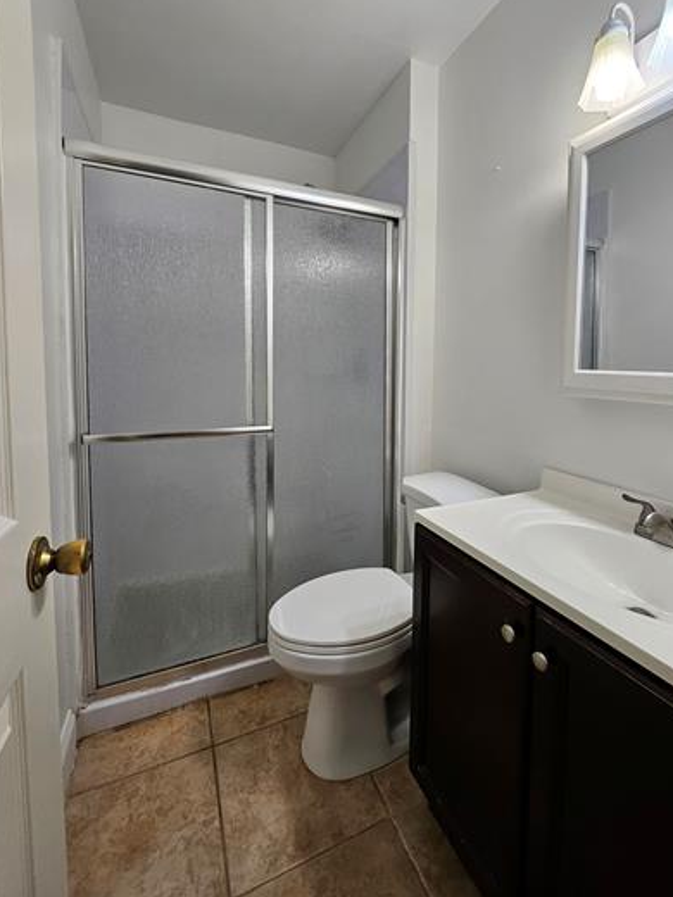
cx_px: 366
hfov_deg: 81.6
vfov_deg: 97.7
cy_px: 397
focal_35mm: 15
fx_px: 389
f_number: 2.2
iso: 64
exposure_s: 1/60
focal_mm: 1.7
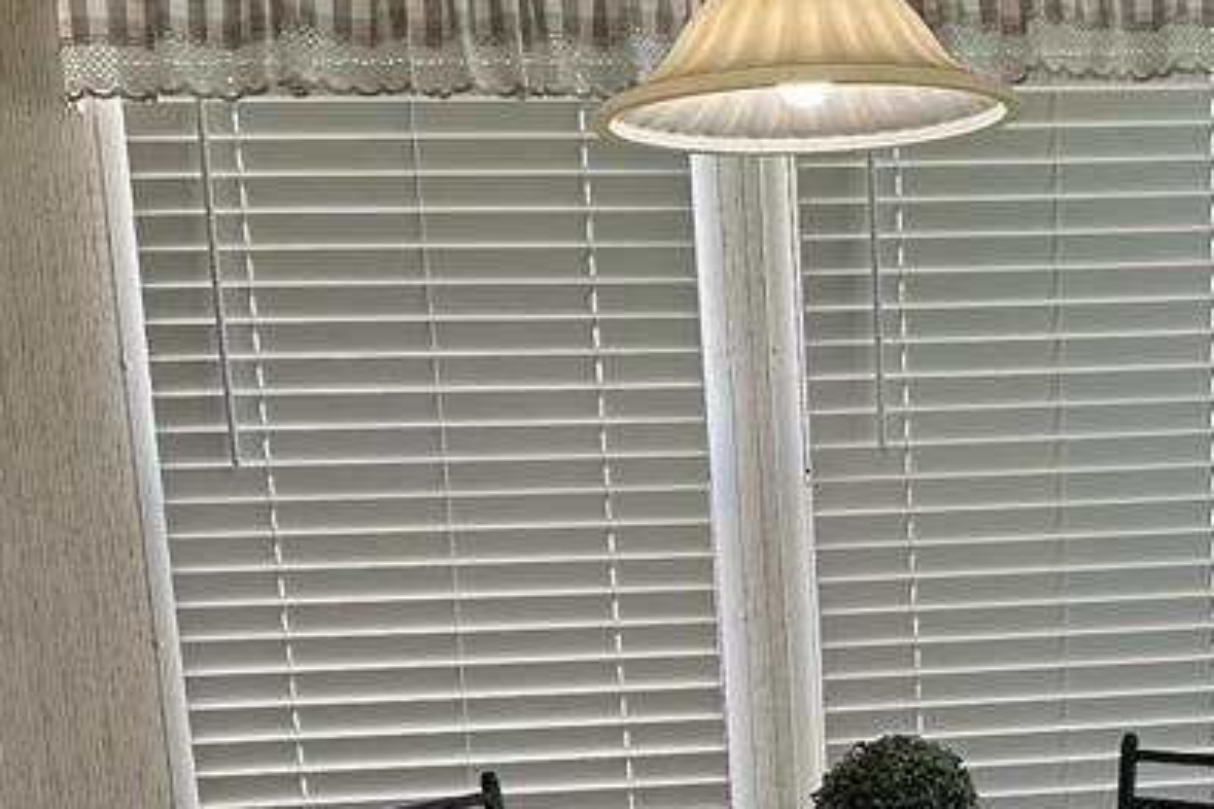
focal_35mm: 65
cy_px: 865
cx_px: 921
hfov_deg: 30.4
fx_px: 2192
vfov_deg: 20.1
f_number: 1.78
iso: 80
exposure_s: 1/120
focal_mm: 6.86
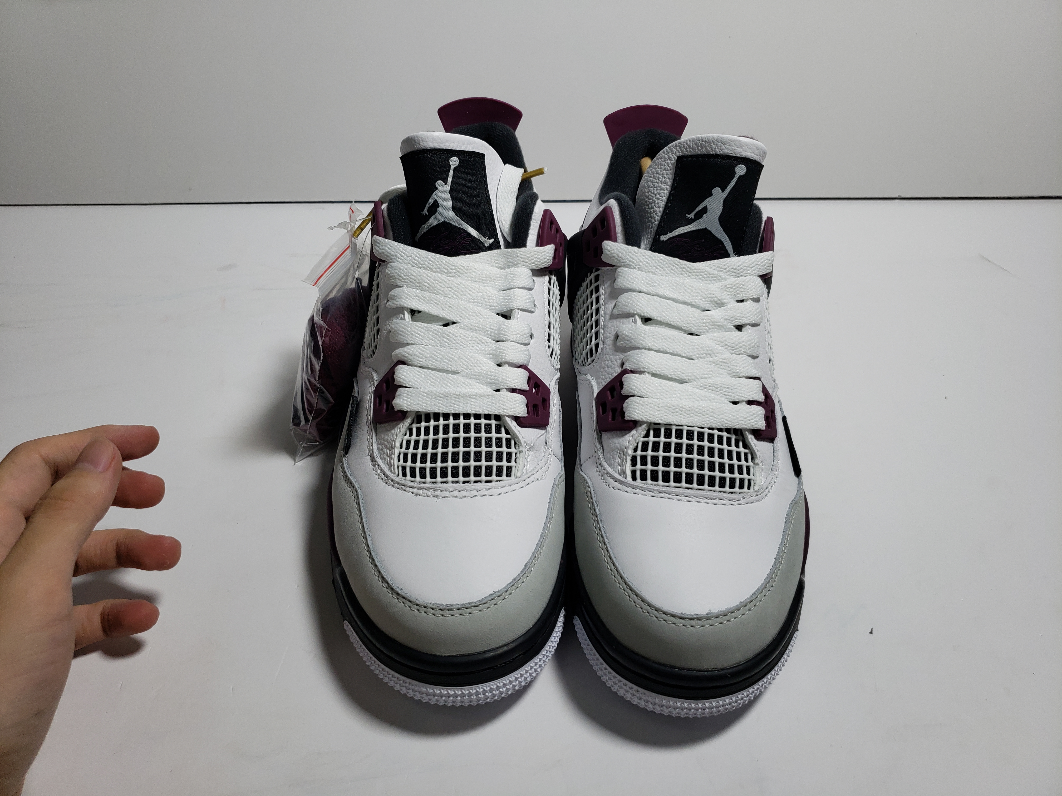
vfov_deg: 53.1
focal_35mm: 26
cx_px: 531
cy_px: 398
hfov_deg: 67.3
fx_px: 798
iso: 50
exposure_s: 1/618
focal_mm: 4.3
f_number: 1.5
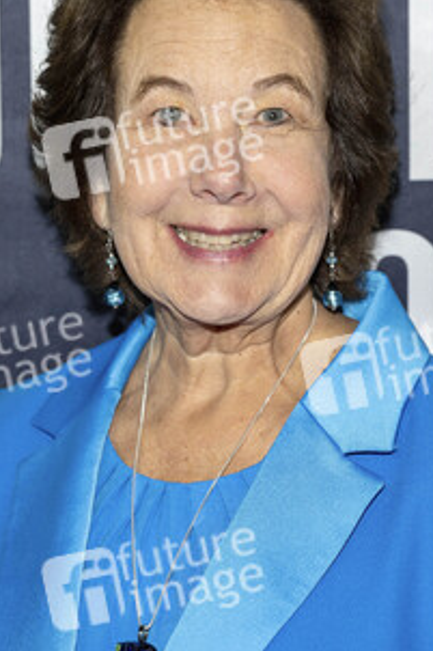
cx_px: 215
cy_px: 257
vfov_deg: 12.9
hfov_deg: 8.6
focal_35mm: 159
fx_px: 2872
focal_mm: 120
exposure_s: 1/200
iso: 800
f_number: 5.6
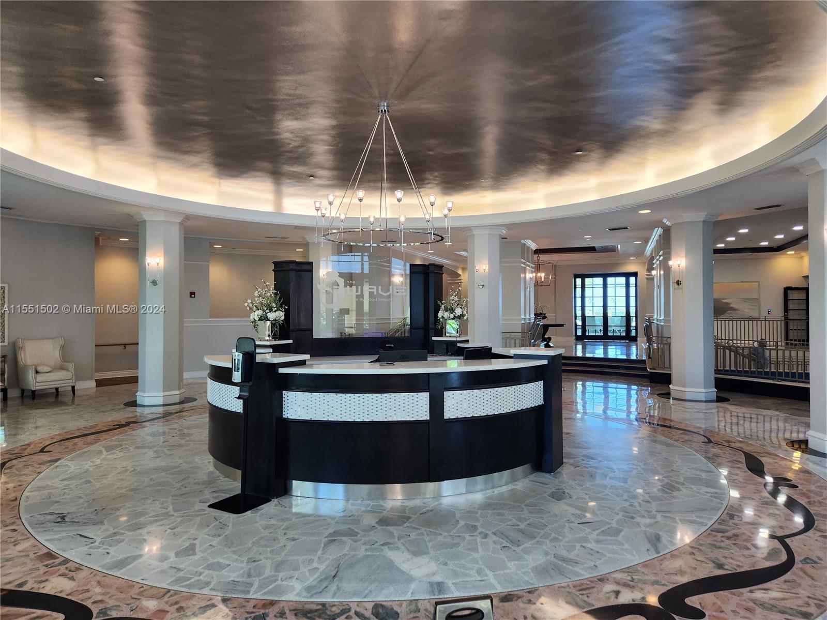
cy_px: 310
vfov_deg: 58.9
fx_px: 549
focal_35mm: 23
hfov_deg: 73.9
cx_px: 414
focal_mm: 5.4
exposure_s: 1/120
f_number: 1.8
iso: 160
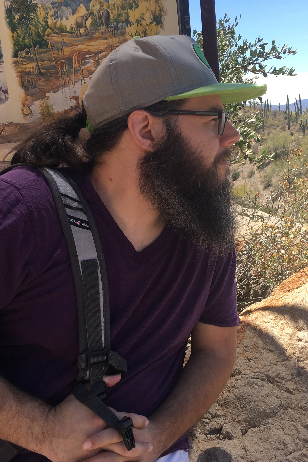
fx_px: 526
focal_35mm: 41
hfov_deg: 32.3
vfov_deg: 47.4
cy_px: 234
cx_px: 212
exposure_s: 1/705
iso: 25
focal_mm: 4.15
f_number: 2.2
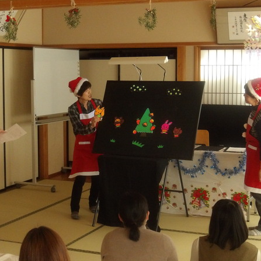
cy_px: 125
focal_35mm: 67
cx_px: 126
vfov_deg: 25.7
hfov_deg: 25.7
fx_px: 572
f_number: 4.2
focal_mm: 9.4
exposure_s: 1/200
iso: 800
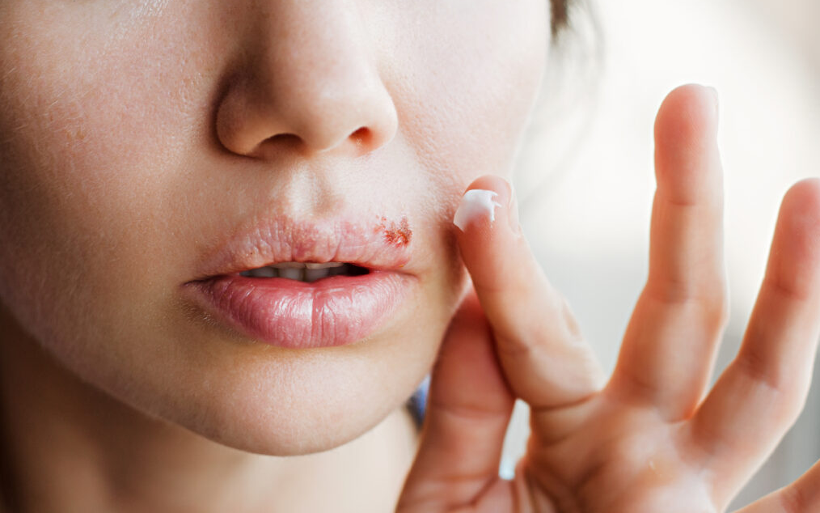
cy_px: 244
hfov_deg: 26.8
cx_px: 408
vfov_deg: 16.9
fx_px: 1721
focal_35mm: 77
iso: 320
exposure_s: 1/160
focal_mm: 50
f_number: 4
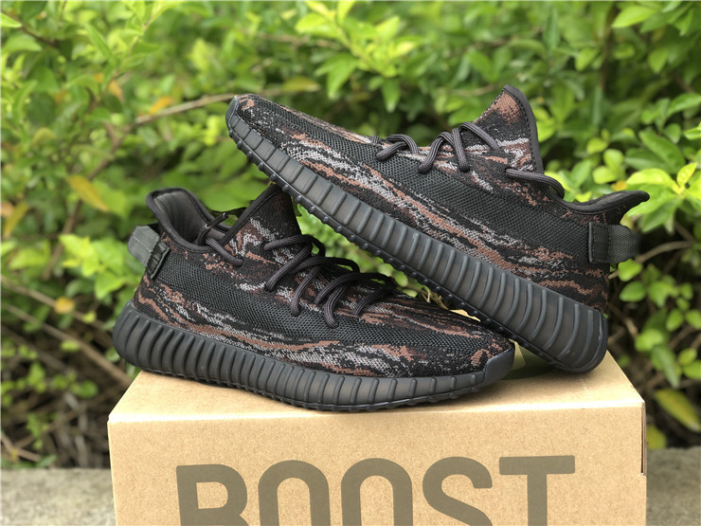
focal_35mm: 52
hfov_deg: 36.8
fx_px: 1053
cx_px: 350
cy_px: 263
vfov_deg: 28.0
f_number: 2.4
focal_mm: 6
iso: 20
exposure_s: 1/120
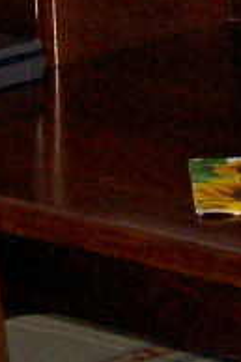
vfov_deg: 5.7
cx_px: 416
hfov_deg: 3.8
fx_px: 3641
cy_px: -142
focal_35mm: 362
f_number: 4.2
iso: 200
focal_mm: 12.4
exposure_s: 1/80
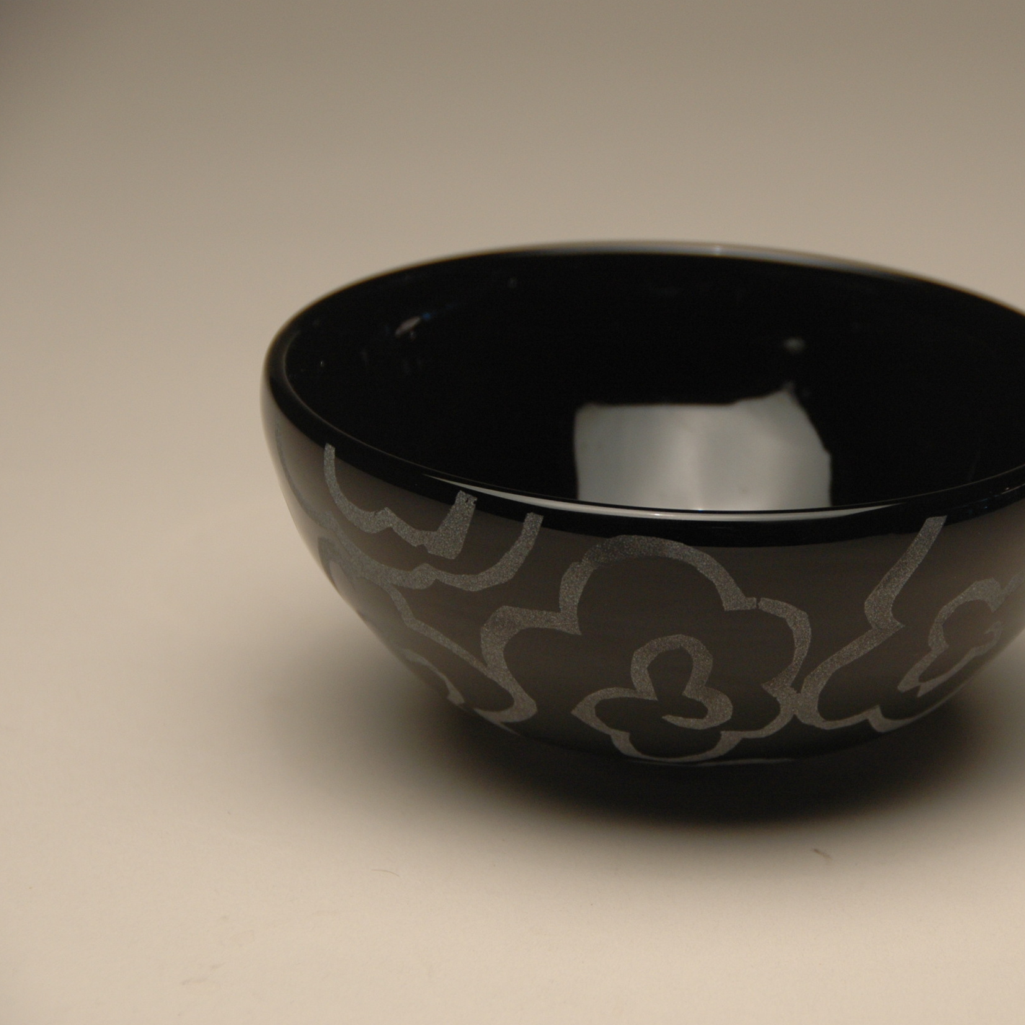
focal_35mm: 158
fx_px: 5293
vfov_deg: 11.1
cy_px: 514
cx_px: 737
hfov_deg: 11.0
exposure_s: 1/40
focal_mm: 82
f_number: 5.3
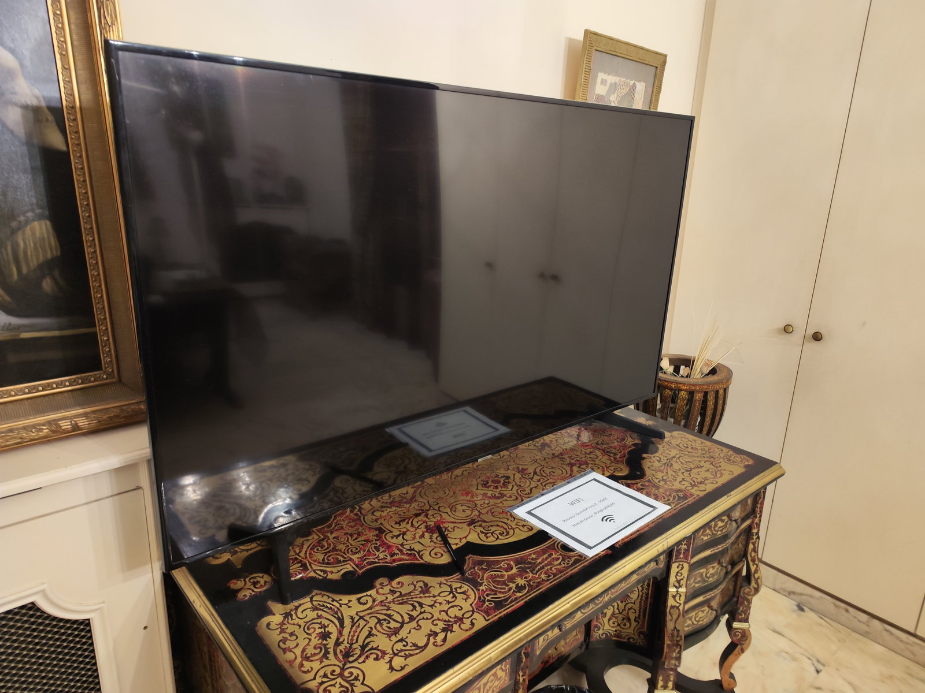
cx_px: 462
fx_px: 615
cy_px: 346
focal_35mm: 23
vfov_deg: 58.9
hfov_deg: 73.9
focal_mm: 7.01
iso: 1303
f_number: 1.69
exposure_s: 1/25
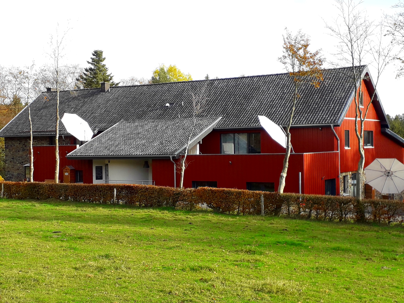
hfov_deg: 65.3
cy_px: 152
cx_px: 202
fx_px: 315
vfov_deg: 51.4
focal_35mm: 27
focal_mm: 3.6
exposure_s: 1/467
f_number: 1.9
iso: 40
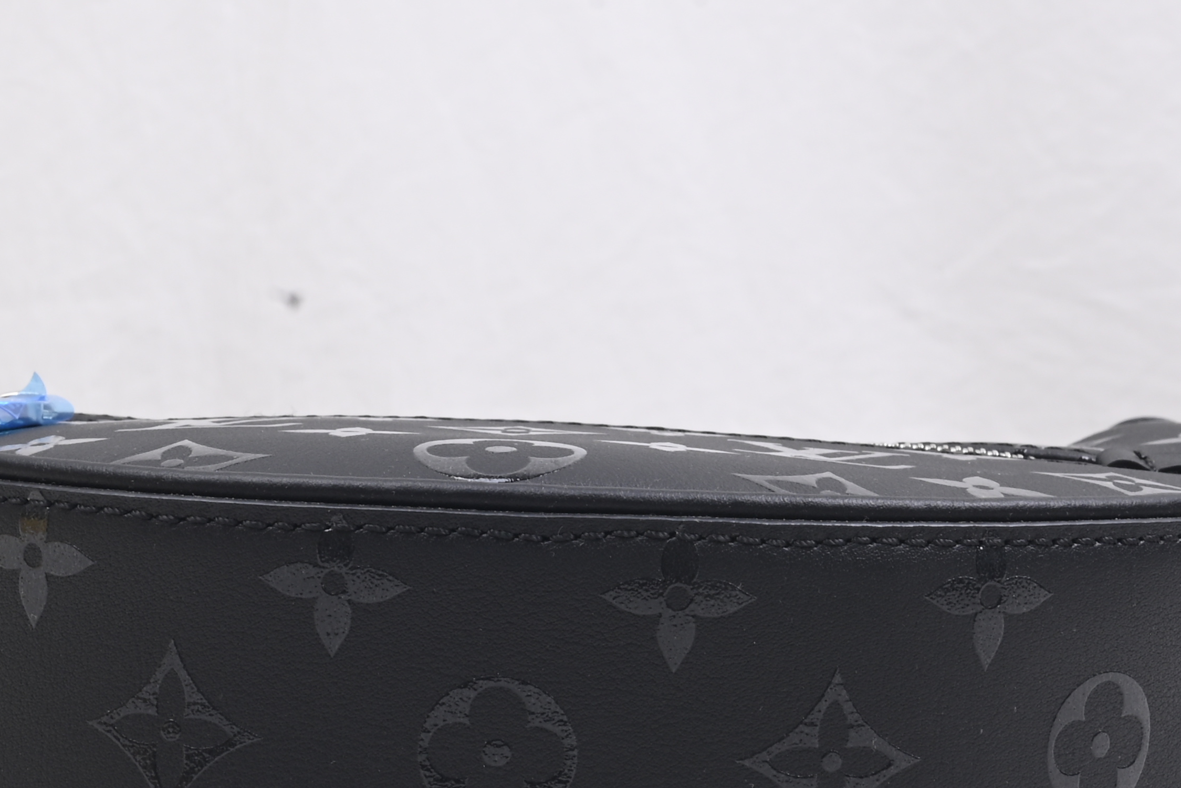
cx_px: 482
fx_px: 3511
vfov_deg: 12.8
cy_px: 495
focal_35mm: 107
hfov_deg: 19.1
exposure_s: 1/2
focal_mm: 40
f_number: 16
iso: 100
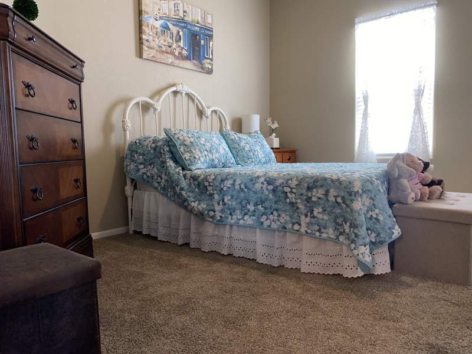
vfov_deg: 53.1
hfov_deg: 67.3
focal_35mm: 26
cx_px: 236
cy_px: 177
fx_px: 355
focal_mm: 4.25
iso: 32
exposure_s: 1/20
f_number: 1.8
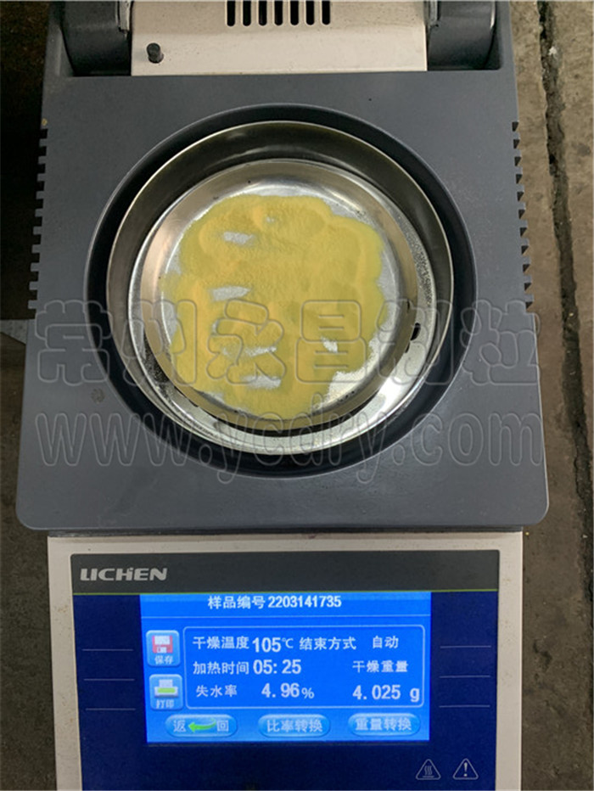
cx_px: 297
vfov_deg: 67.3
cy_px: 396
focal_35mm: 26
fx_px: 594
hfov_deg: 53.1
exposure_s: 1/60
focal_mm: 4.25
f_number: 1.8
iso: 250
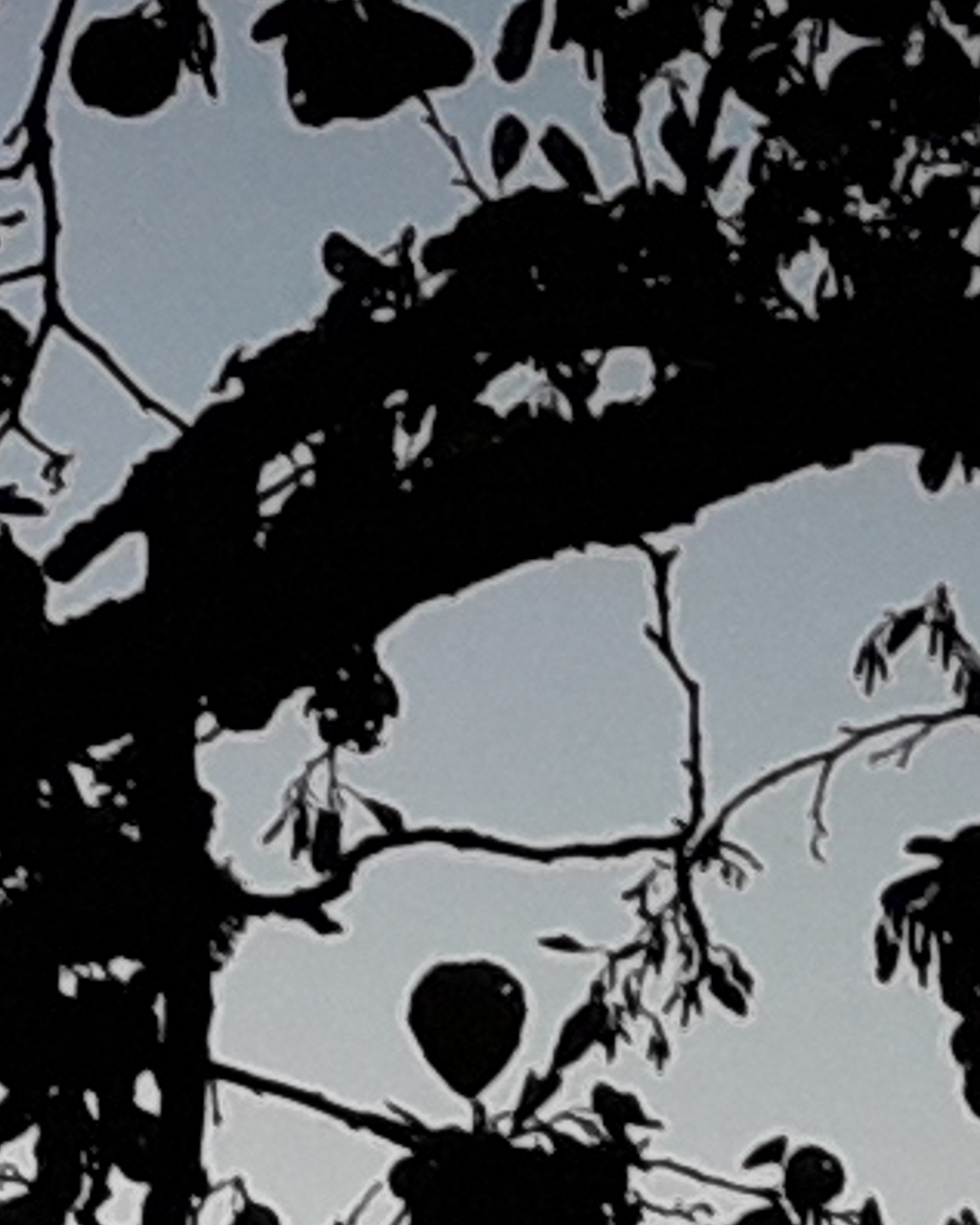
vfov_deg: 6.6
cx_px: -2303
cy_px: 2292
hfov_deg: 5.1
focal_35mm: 285
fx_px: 10329
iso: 40
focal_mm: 3.7
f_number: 1.9
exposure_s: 1/100
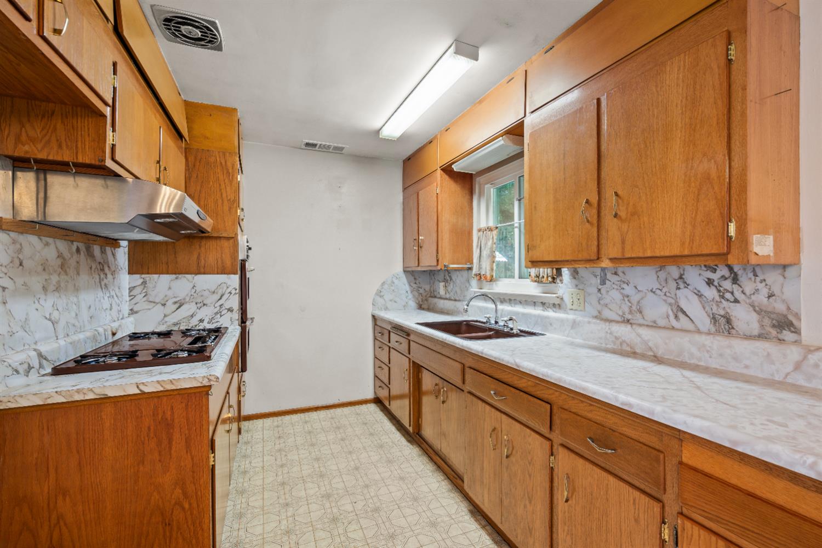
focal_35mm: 16
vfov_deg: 73.7
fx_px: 365
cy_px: 274
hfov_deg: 96.7
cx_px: 411
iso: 200
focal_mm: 16
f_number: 8
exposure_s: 1.3
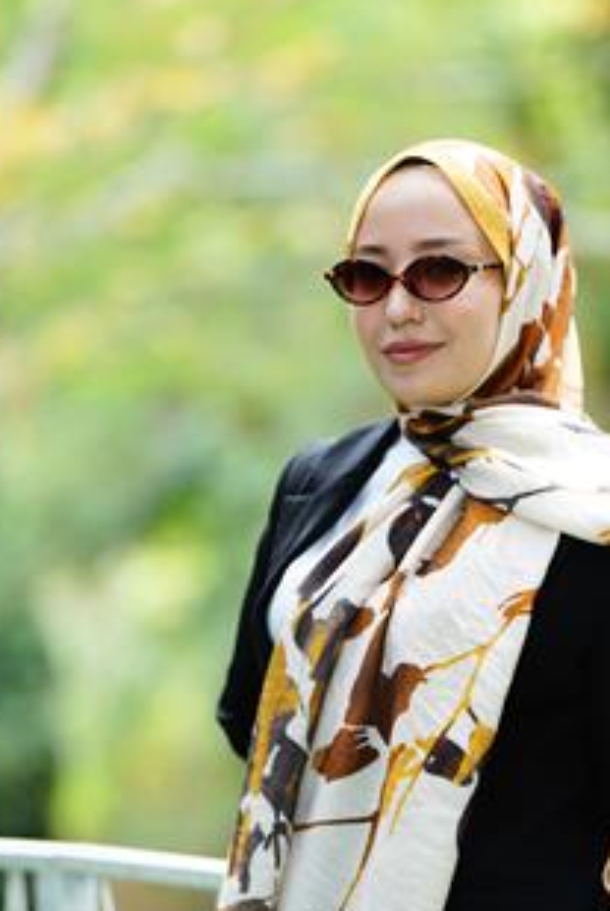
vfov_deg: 9.6
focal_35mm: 213
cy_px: 622
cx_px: 413
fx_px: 5395
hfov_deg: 6.5
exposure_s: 1/100
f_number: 2.8
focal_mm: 142
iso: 200
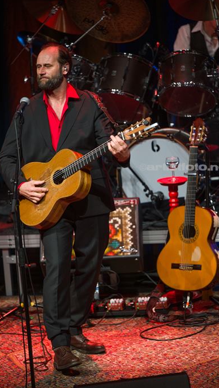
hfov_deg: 5.5
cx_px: 112
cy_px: 197
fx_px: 2261
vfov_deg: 9.8
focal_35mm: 219
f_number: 2.8
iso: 1000
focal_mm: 200
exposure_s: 1/200
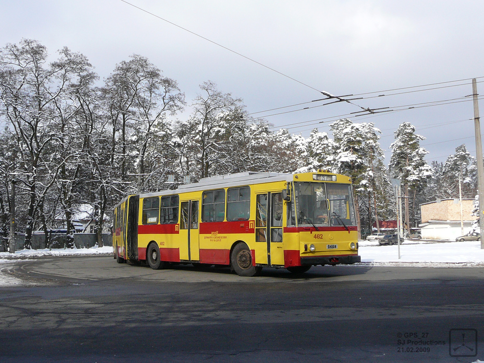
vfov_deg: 35.1
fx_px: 573
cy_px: 182
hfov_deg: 45.8
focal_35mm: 41
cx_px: 242
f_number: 5
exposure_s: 1/500
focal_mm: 6.1
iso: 100
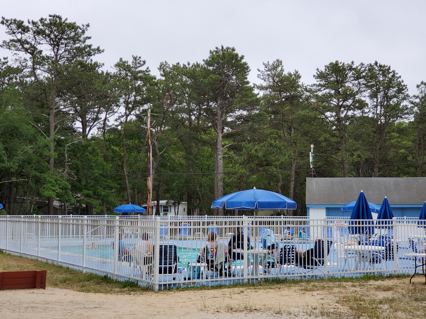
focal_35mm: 52
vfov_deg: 28.0
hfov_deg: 36.8
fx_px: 640
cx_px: 213
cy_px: 160
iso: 50
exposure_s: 1/624
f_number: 2.4
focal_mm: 6
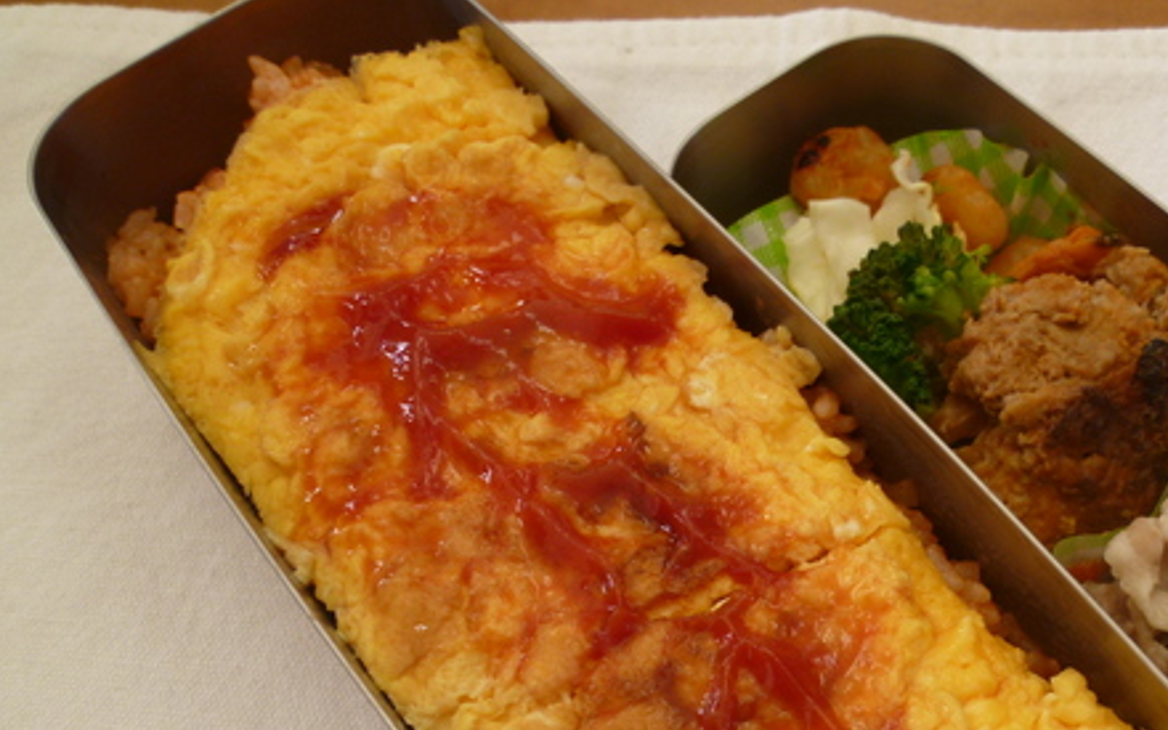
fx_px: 1178
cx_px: 841
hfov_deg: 51.0
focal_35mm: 37
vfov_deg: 33.2
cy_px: 608
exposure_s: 1/100
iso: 80
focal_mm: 4.3
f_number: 2.2
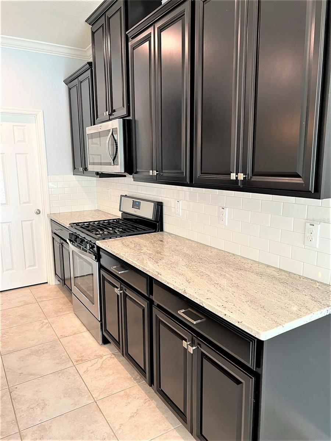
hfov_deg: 53.1
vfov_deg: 67.3
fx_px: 331
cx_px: 166
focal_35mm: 26
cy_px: 220
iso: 125
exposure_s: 1/60
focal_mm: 5.7
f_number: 1.5
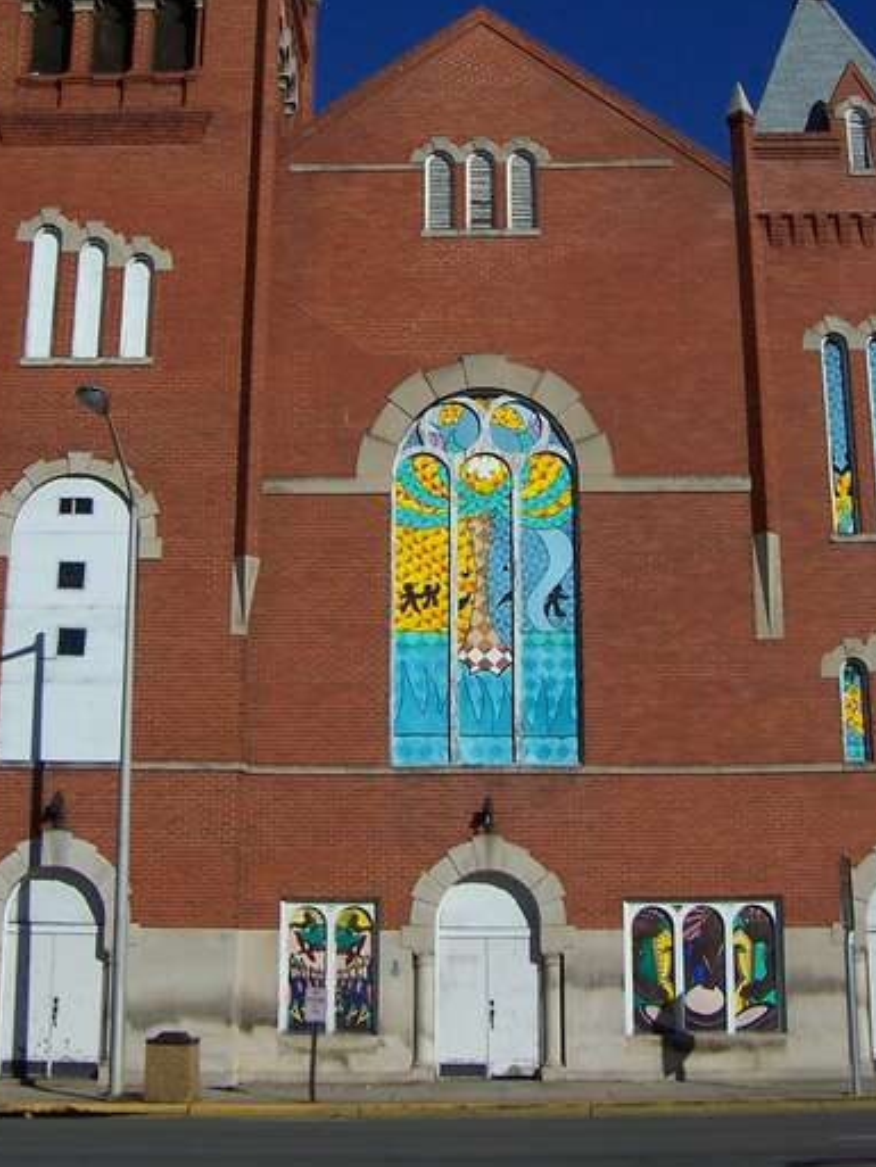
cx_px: 466
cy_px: 318
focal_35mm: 53
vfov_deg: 35.5
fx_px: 1788
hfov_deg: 27.5
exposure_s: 1/1000
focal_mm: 5.6
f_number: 5.6
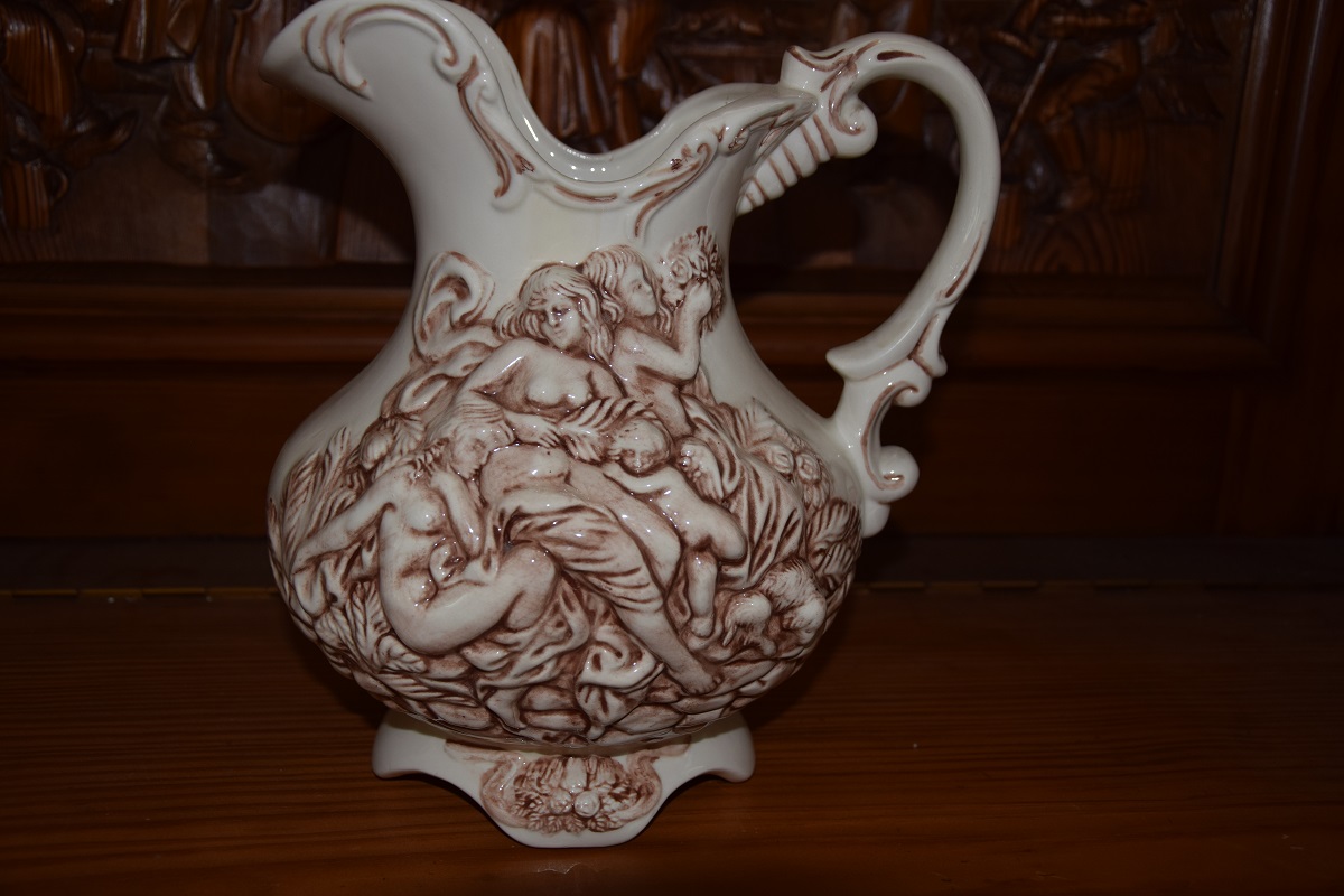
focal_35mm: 39
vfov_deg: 34.2
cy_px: 448
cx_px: 672
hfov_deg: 49.6
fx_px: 1456
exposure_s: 1/60
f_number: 4
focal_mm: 26
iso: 320
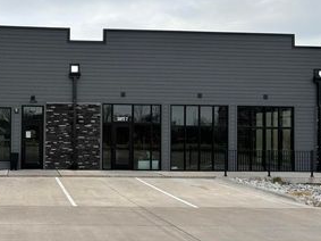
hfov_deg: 39.1
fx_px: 426
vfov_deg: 31.5
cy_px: 118
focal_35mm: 46
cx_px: 49
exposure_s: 1/747
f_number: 1.6
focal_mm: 5.96
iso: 50
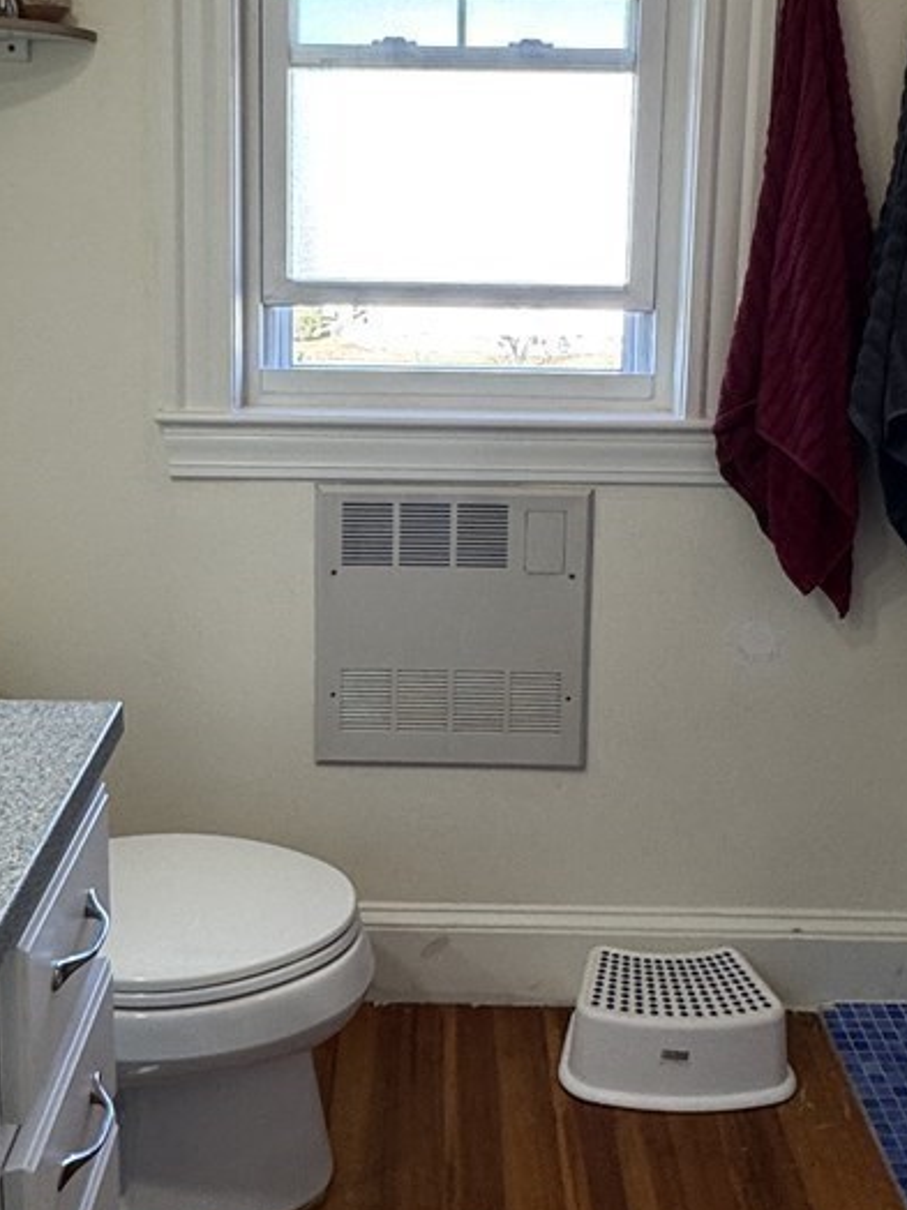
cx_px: 420
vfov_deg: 45.0
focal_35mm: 41
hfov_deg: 35.1
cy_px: 390
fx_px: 1432
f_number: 2.2
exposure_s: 1/120
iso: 125
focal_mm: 2.22
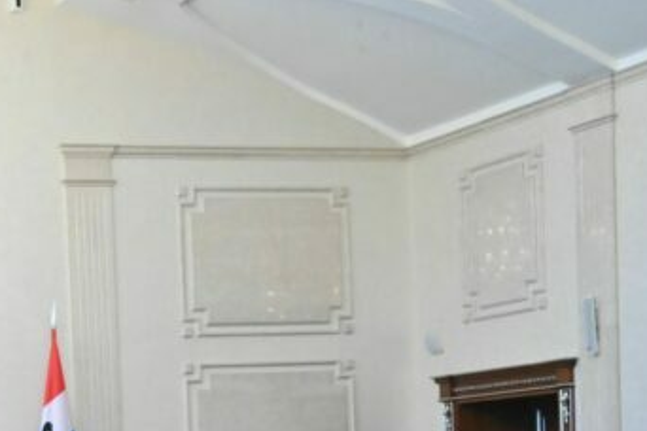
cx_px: -201
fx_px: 1653
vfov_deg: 14.2
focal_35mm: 92
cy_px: 563
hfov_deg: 20.2
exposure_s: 1/125
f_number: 13
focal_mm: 35
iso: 8000
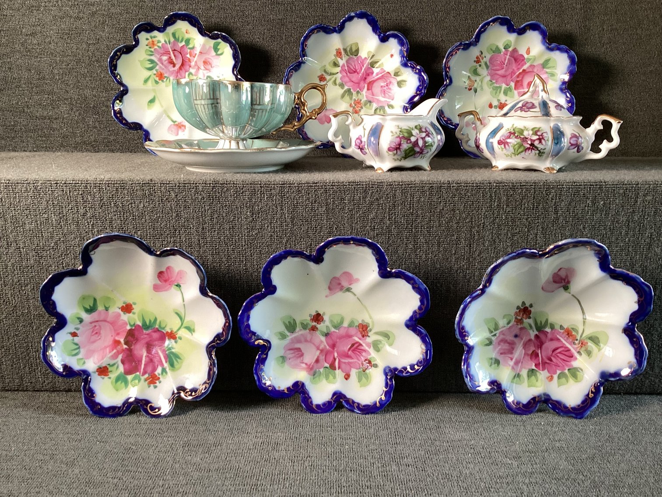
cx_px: 331
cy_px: 248
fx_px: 593
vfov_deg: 45.4
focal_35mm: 31
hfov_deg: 58.3
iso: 80
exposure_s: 1/50
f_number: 2.4
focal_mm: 3.3
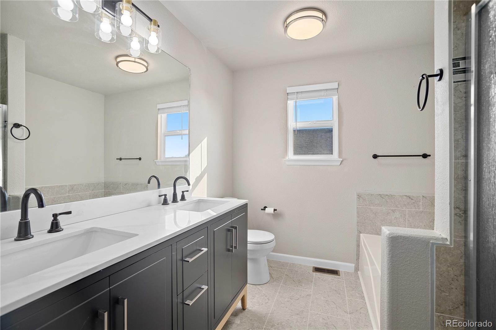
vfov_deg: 77.3
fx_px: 207
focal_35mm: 15
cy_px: 165
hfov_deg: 100.4
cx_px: 248
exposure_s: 1/13
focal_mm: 15
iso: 100
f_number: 9
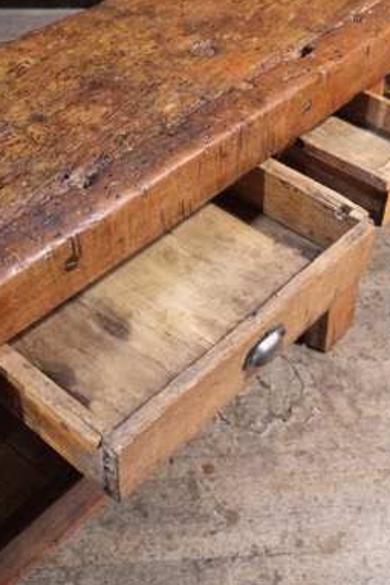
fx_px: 893
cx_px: 275
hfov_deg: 24.5
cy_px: 205
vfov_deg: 35.9
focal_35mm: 55
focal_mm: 23
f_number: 3.6
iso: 3200
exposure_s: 1/125
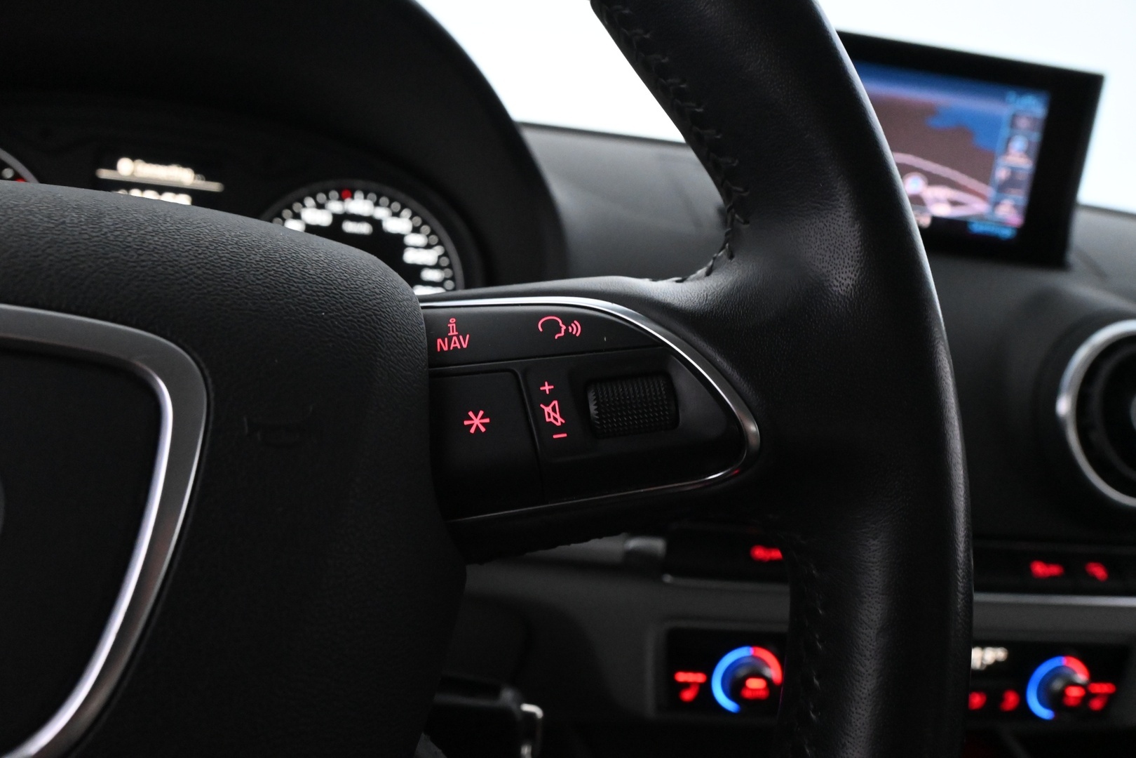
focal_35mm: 30
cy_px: 379
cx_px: 568
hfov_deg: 61.9
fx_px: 947
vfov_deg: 43.6
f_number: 7.1
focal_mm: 20
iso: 5600
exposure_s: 1/30
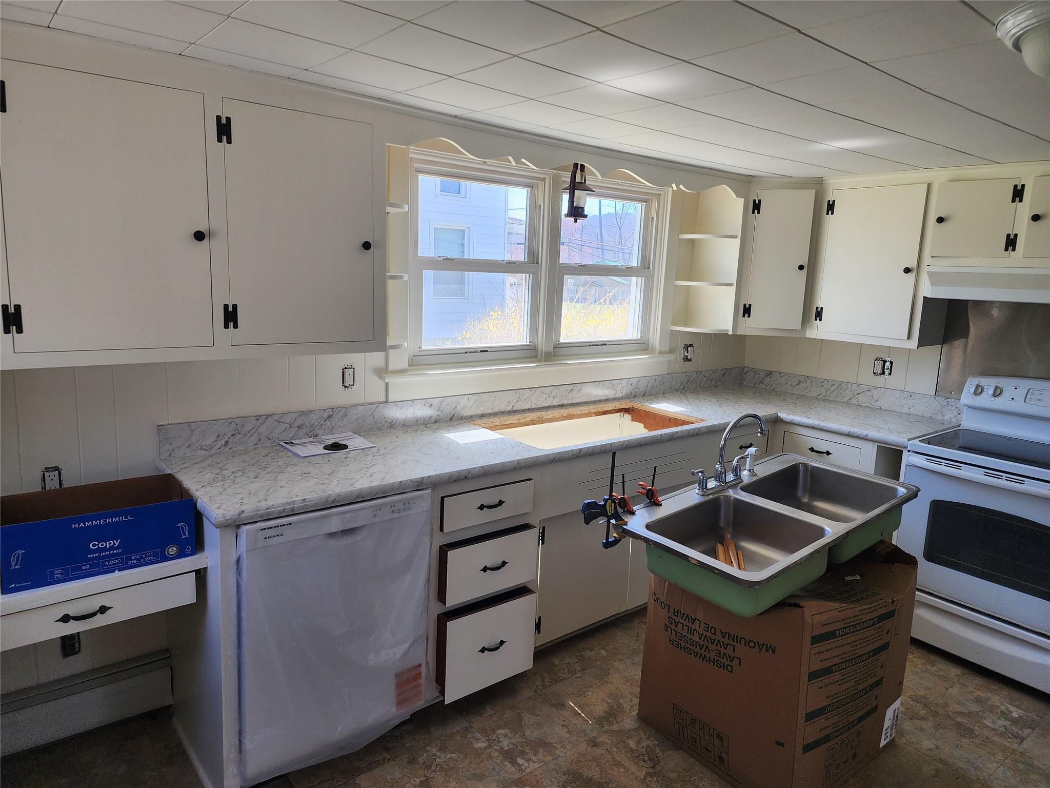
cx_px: 525
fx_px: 698
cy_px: 394
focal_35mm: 23
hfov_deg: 73.9
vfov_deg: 58.9
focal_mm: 6.4
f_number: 1.8
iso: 80
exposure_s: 1/180
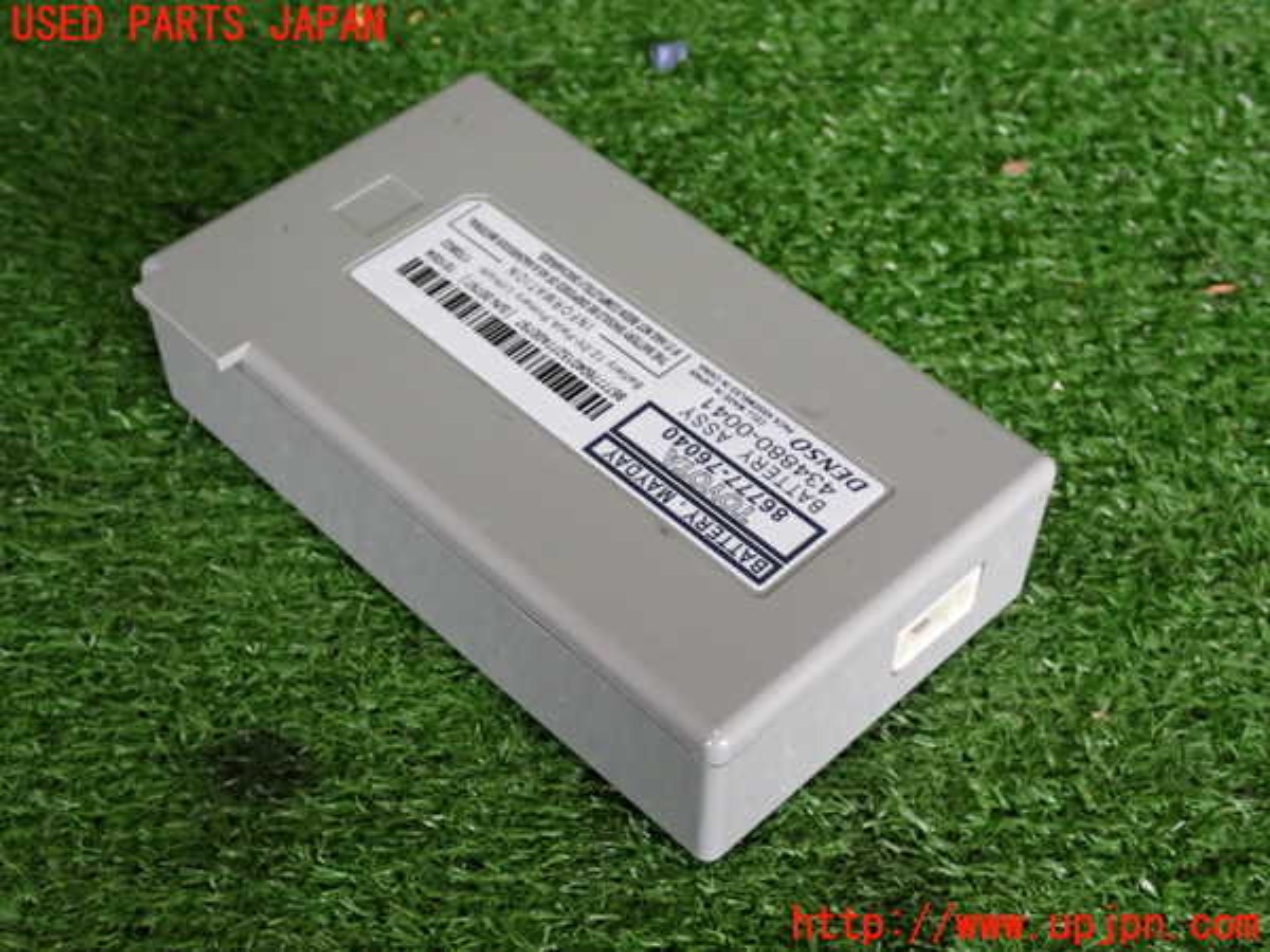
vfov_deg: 27.0
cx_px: 635
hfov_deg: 35.5
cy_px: 476
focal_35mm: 54
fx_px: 1981
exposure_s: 1/50
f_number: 3.3
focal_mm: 9.65
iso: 500
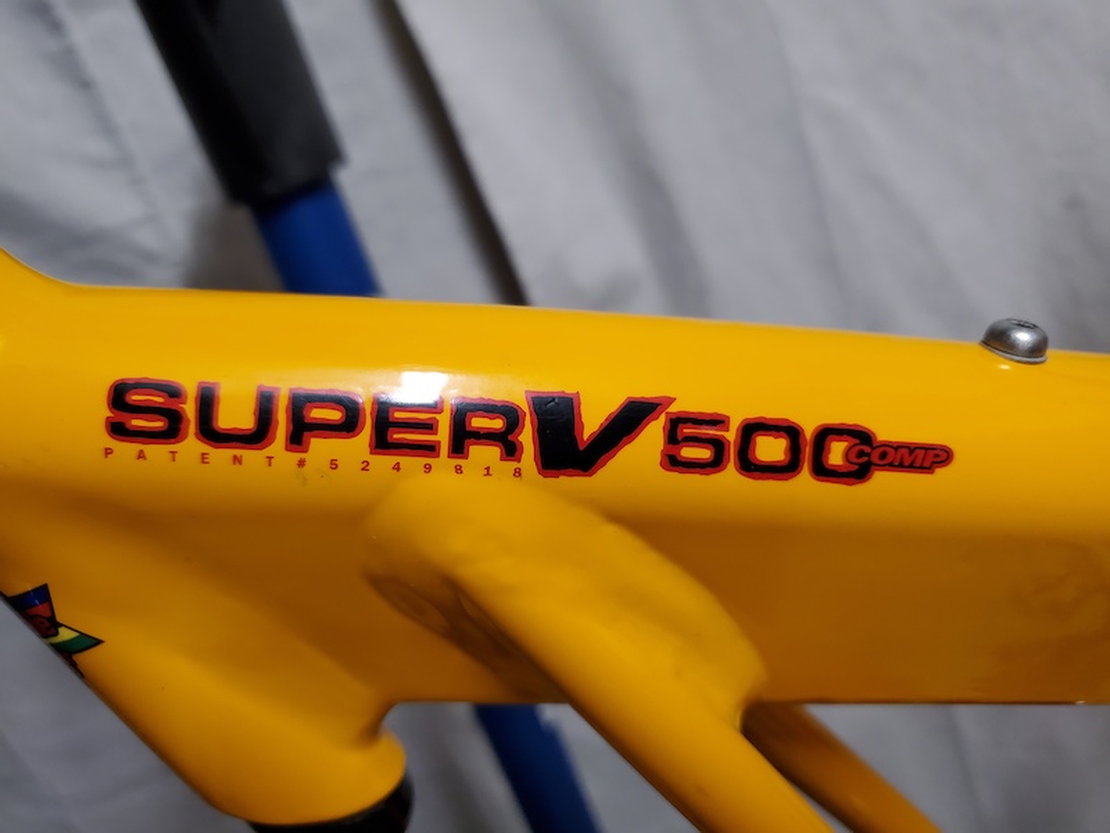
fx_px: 834
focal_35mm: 26
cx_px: 555
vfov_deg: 53.1
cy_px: 416
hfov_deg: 67.3
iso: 250
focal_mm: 4.3
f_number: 1.5
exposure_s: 1/60
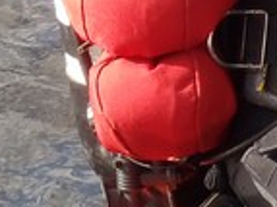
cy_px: -350
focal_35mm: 797
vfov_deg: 1.9
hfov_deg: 2.5
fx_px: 6372
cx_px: 597
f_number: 5.2
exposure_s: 1/125
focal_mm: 19.85
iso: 100
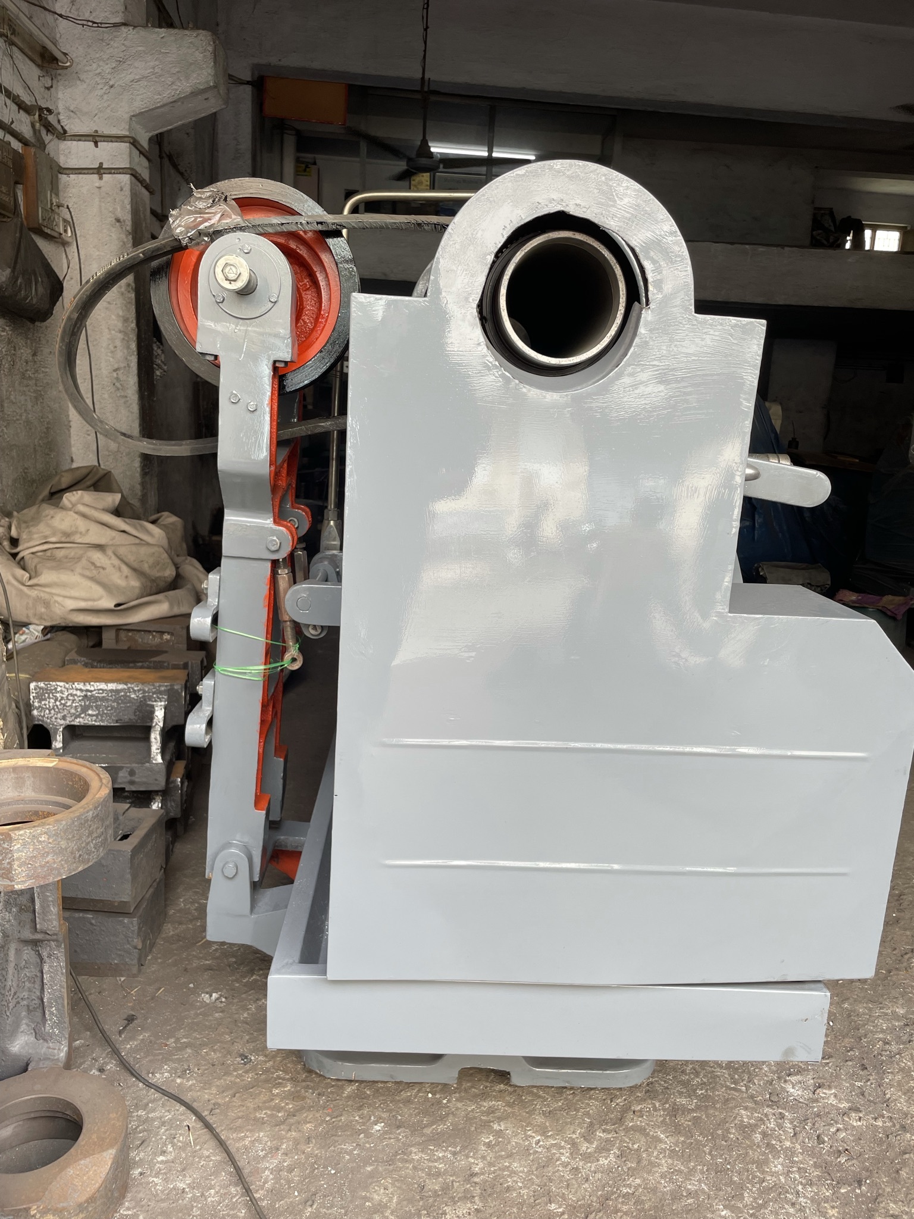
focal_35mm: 26
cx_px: 457
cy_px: 610
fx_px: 915
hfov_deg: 53.1
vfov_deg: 67.3
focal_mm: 4.2
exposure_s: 1/156
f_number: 1.6
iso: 32
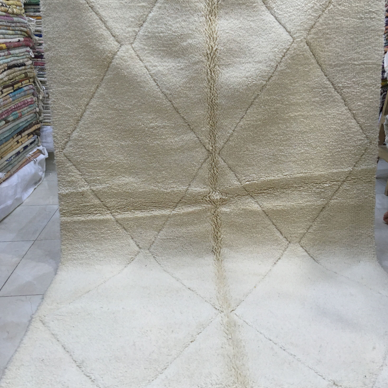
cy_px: 163
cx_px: 191
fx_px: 444
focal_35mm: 35
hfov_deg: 47.2
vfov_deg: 47.0
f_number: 2.2
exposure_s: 1/30
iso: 100
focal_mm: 4.15
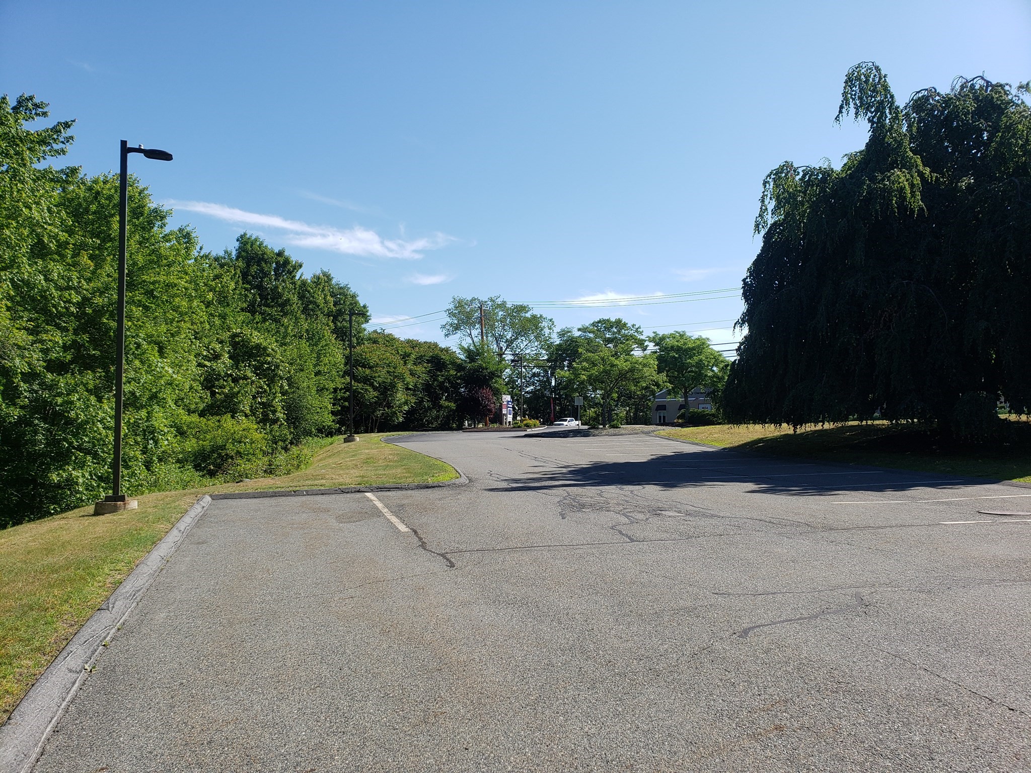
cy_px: 386
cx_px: 516
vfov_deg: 53.1
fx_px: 774
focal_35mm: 26
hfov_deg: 67.3
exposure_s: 1/1186
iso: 50
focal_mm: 4.3
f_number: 2.4
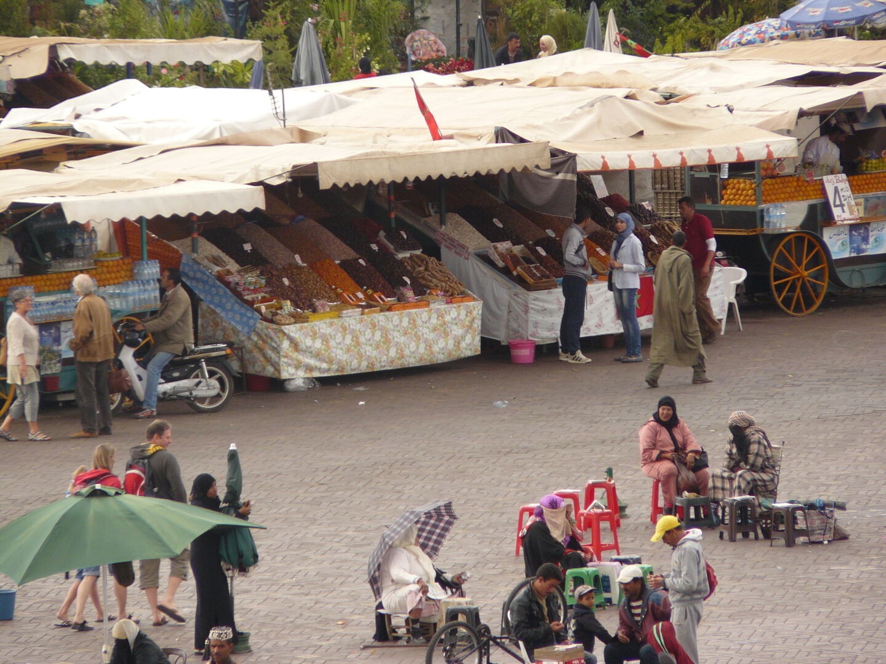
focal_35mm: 432
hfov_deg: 4.6
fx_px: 11057
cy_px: 332
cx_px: 443
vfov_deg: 3.4
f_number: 4
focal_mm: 72
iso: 100
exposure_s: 1/160
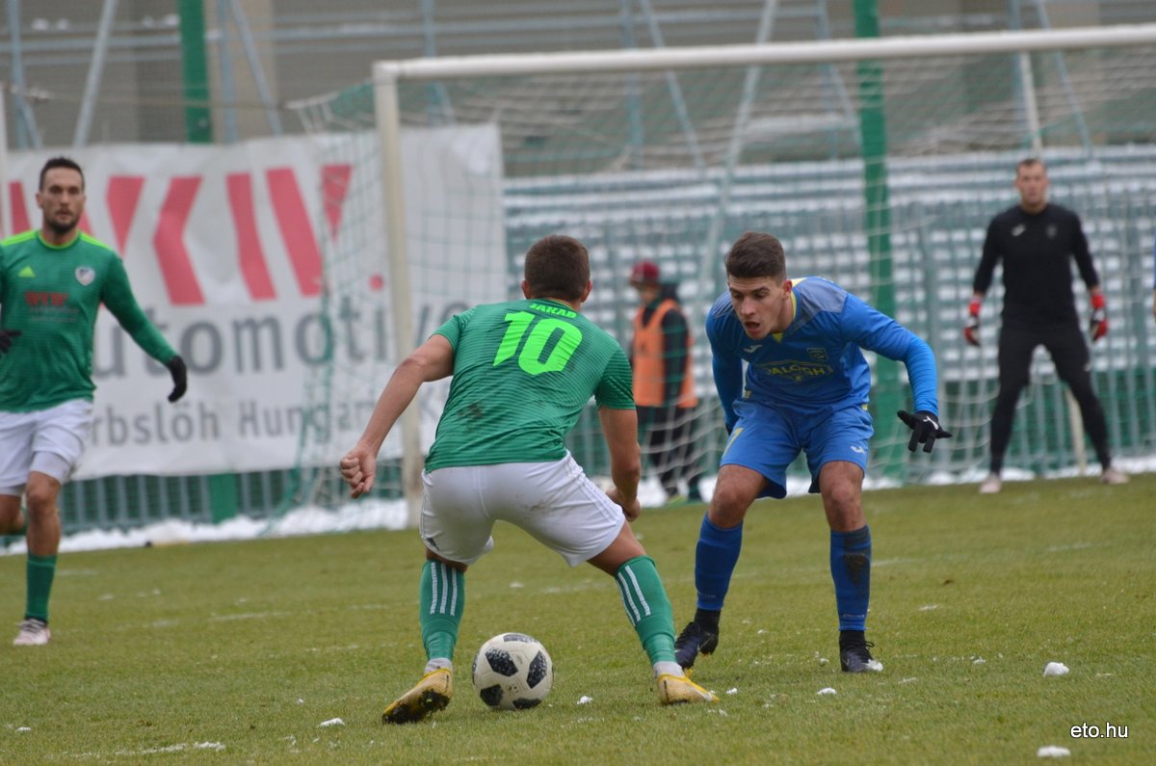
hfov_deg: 5.5
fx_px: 12018
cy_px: 383
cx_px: 578
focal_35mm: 375
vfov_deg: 3.7
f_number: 5.6
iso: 500
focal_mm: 250
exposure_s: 1/1000
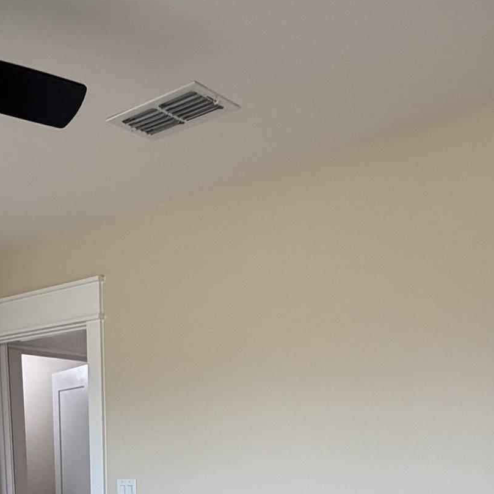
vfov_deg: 29.8
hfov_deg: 35.8
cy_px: 621
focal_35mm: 47
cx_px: 184
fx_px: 759
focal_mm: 2.22
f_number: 2.2
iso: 100
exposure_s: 1/120
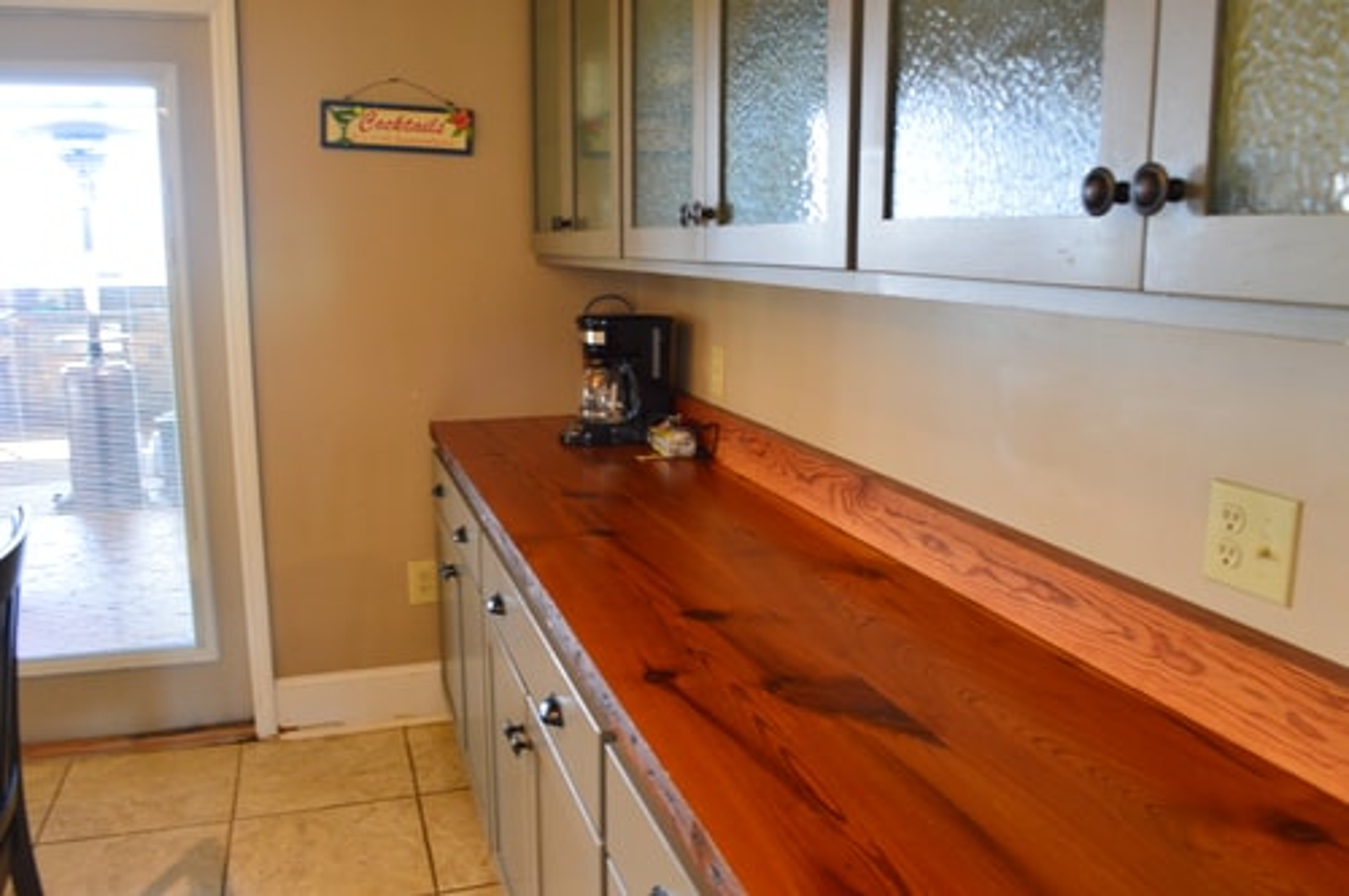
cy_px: 448
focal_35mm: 27
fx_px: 1010
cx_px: 674
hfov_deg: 67.4
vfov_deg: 47.8
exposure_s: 1/15
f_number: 6.3
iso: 720
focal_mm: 18
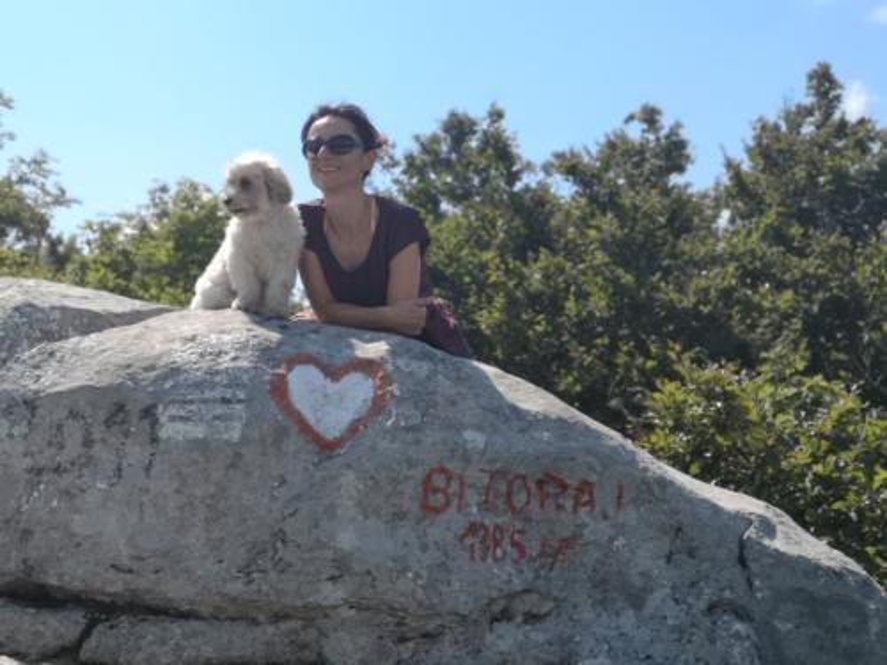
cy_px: 332
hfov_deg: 35.5
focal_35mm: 54
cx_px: 444
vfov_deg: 27.0
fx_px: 1384
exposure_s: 1/2874
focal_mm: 3.95
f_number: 4
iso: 50
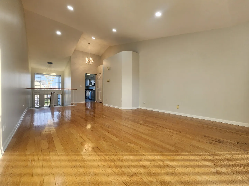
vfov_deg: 89.9
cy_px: 93
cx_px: 124
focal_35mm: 13
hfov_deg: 106.2
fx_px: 94
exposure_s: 1/120
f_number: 2.2
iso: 100
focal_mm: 2.2
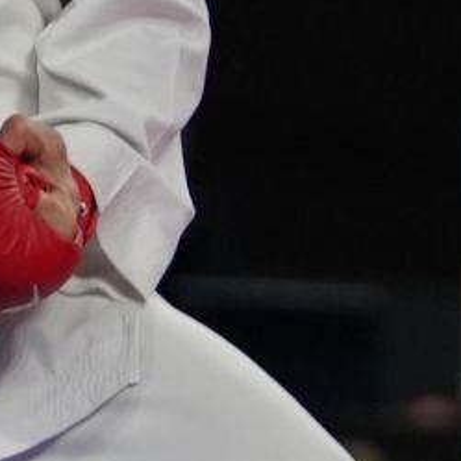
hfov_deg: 1.4
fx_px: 19195
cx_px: -276
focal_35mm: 1274
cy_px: -193
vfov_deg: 1.4
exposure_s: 1/1000
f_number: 2.8
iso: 1000
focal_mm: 138
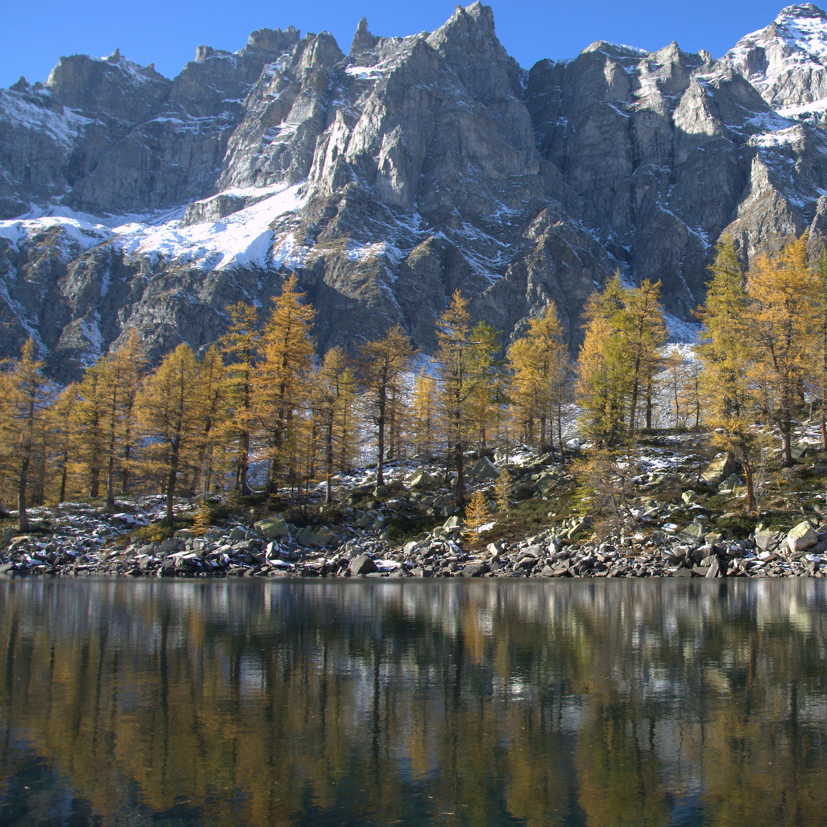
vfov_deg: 46.0
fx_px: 973
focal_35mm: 36
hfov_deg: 44.2
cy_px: 402
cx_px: 641
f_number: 7.1
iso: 200
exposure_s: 1/200
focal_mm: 18
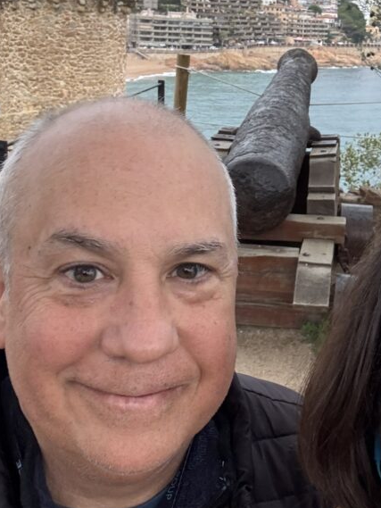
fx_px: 792
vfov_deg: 35.3
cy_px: 191
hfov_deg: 26.5
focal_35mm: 54
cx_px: 309
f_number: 1.9
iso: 200
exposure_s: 1/60
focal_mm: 2.69
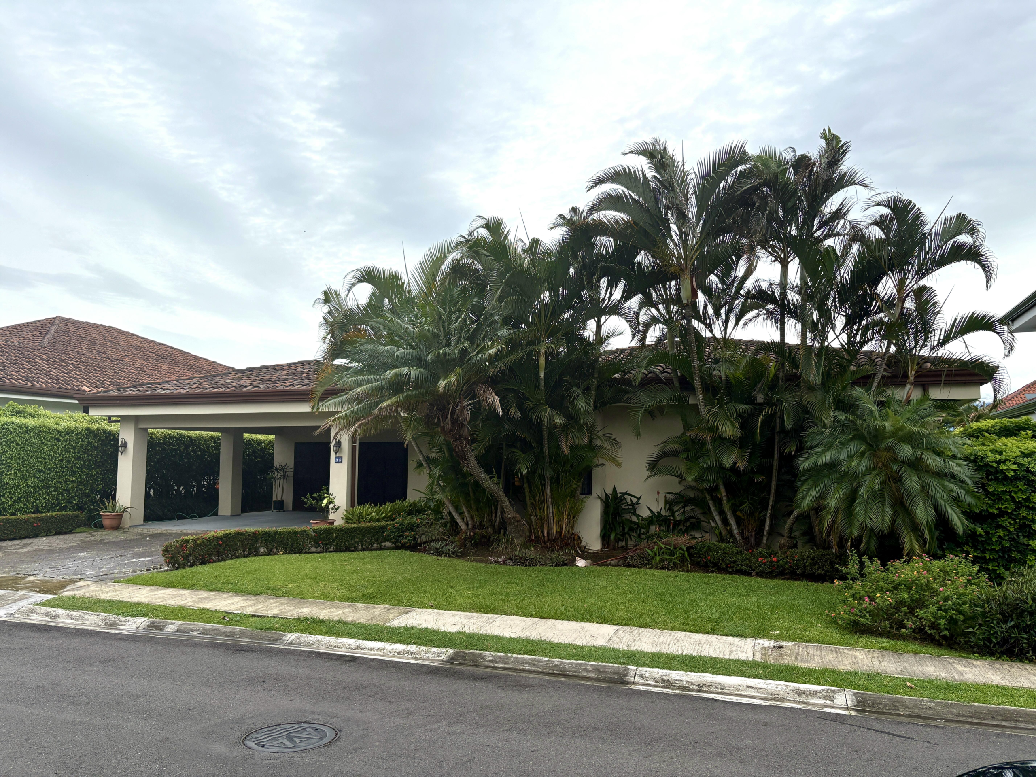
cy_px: 388
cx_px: 518
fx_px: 778
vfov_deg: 53.1
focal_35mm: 26
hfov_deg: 67.3
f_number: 1.6
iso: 50
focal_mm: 5.96
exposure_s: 1/4608
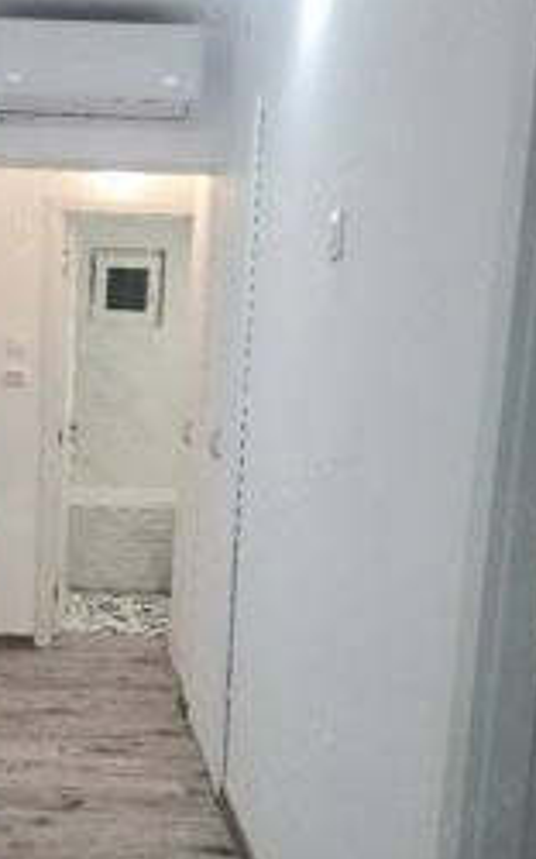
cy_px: 536
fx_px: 913
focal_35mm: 39
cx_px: 82
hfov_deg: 31.6
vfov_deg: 49.9
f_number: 1.8
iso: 200
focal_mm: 5.54
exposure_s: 1/120
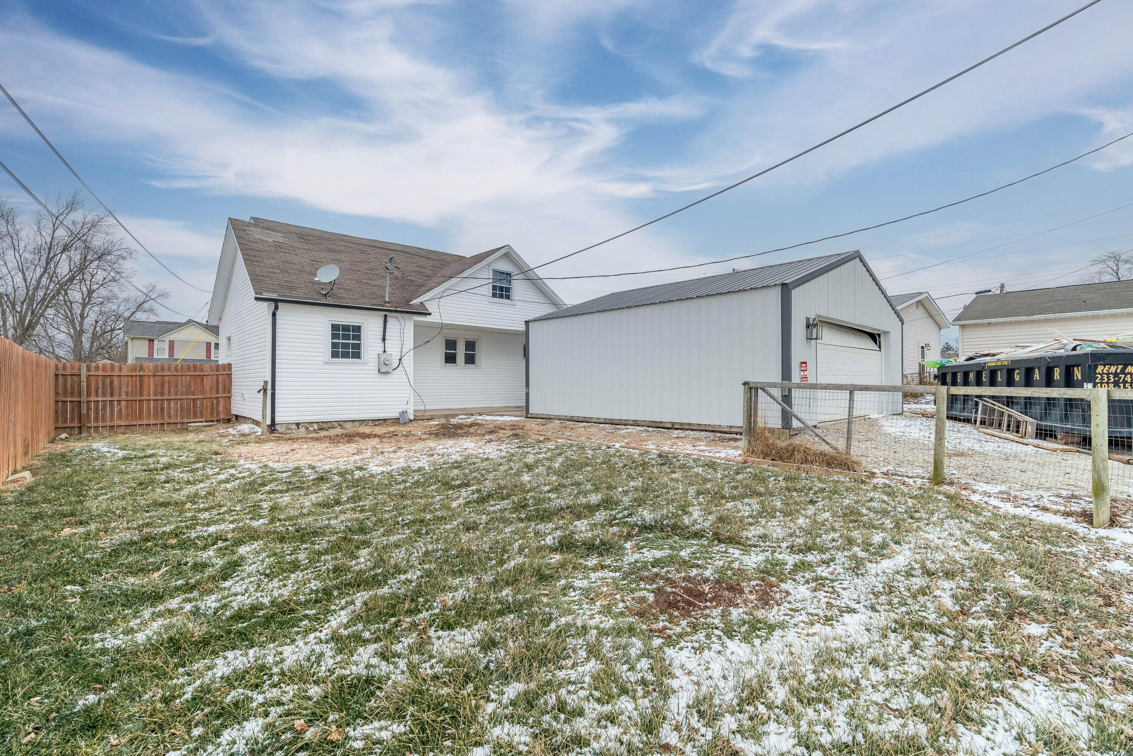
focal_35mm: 16
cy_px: 378
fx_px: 504
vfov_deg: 73.7
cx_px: 566
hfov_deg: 96.7
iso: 500
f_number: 8
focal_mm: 16
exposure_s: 1/2000
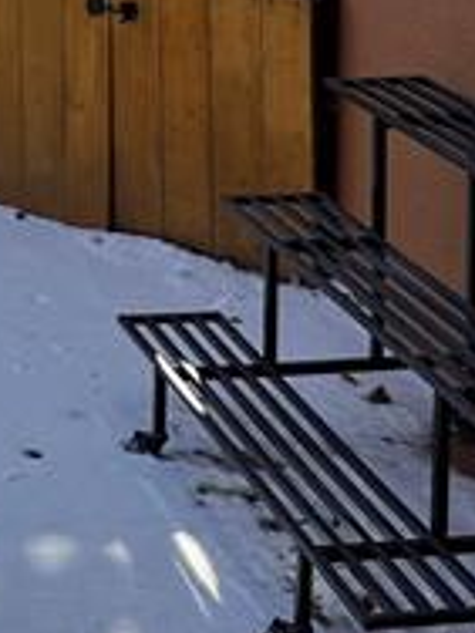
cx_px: -158
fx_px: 1793
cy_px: -246
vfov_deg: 18.3
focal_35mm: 98
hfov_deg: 14.4
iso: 100
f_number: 1.78
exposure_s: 1/689
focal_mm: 6.76
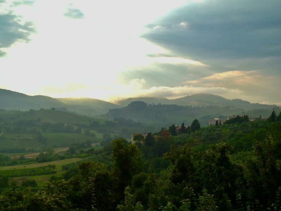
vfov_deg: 40.7
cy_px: 106
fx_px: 284
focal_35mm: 35
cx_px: 140
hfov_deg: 52.6
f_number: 2.4
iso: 50
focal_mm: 4.28
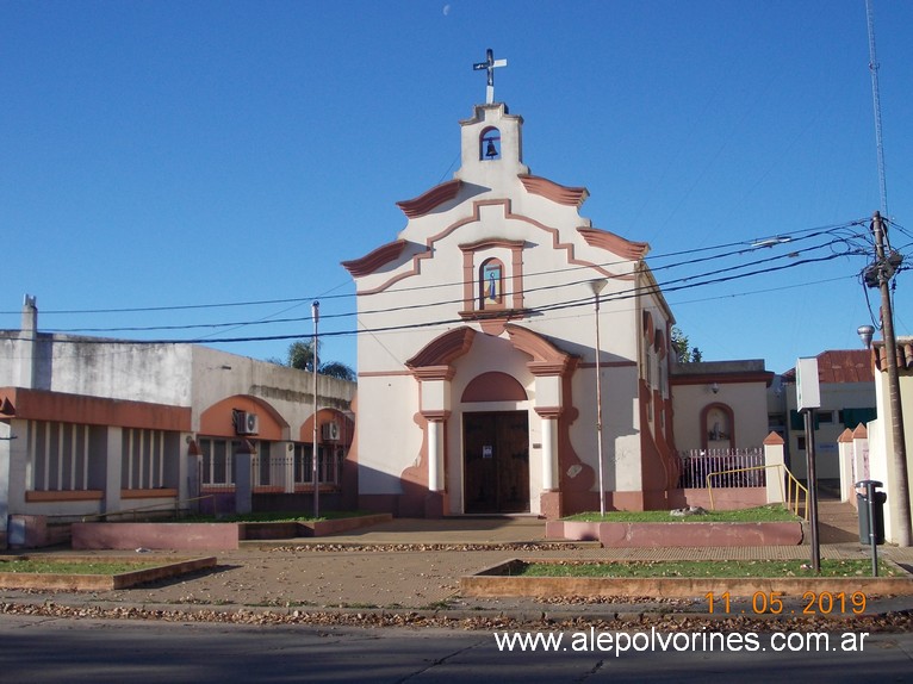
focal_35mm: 43
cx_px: 456
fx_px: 1134
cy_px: 342
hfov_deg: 43.9
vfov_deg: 33.6
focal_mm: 6.1
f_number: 6.5
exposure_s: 1/200
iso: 80
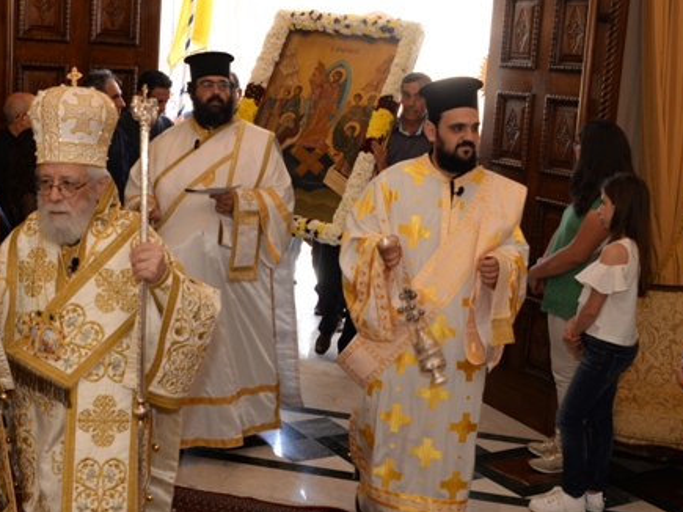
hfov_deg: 37.5
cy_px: 271
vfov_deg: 28.5
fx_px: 1006
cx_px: 305
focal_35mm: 51
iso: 400
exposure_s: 1/100
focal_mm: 24
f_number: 5
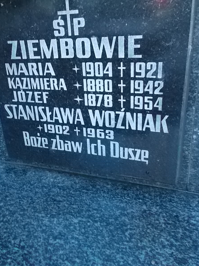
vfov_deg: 52.6
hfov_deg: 40.4
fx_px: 268
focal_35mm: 35
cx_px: 76
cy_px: 132
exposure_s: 1/80
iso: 400
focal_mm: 4.6
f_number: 3.2
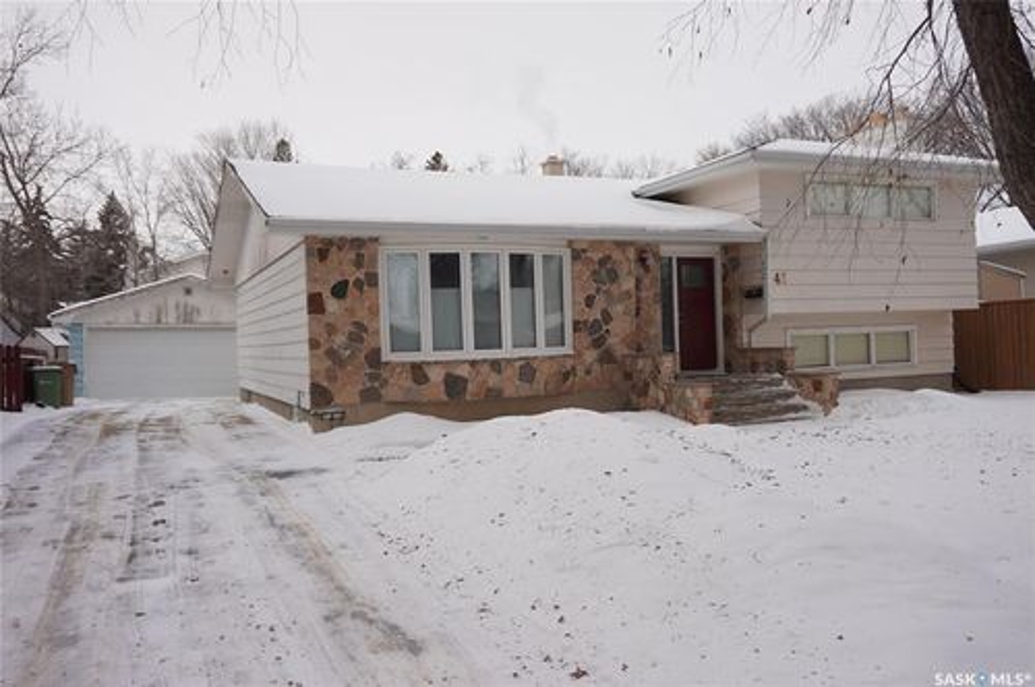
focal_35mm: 30
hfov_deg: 62.0
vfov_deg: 43.5
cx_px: 518
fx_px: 861
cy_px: 344
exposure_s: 1/500
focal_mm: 20
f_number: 4.5
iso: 100
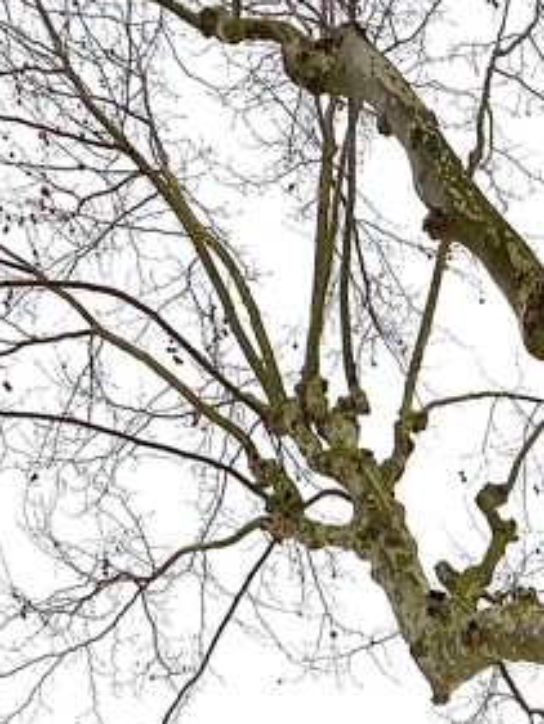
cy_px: 1366
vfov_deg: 16.1
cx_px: 562
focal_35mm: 100
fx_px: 2094
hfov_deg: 14.5
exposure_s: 1/219
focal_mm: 4.25
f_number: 1.8
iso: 25
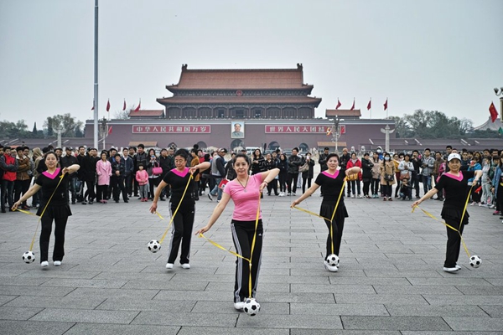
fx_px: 629
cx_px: 252
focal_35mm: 45
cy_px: 168
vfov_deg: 29.9
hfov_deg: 43.6
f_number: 2.8
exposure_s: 1/320
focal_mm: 30
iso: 200
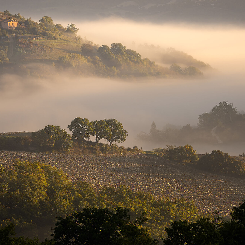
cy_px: 108
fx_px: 2522
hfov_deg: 5.6
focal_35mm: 315
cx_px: 169
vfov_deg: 5.6
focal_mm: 200
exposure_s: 1/40
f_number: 11
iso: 100
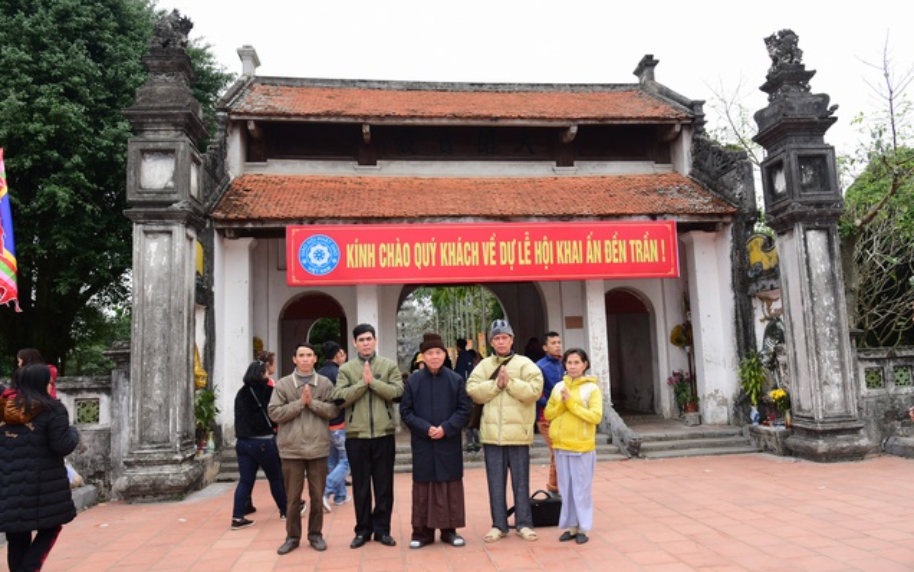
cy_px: 310
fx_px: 623
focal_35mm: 25
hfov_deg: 72.5
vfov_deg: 49.3
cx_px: 463
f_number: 6.3
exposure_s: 1/80
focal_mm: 24
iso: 250
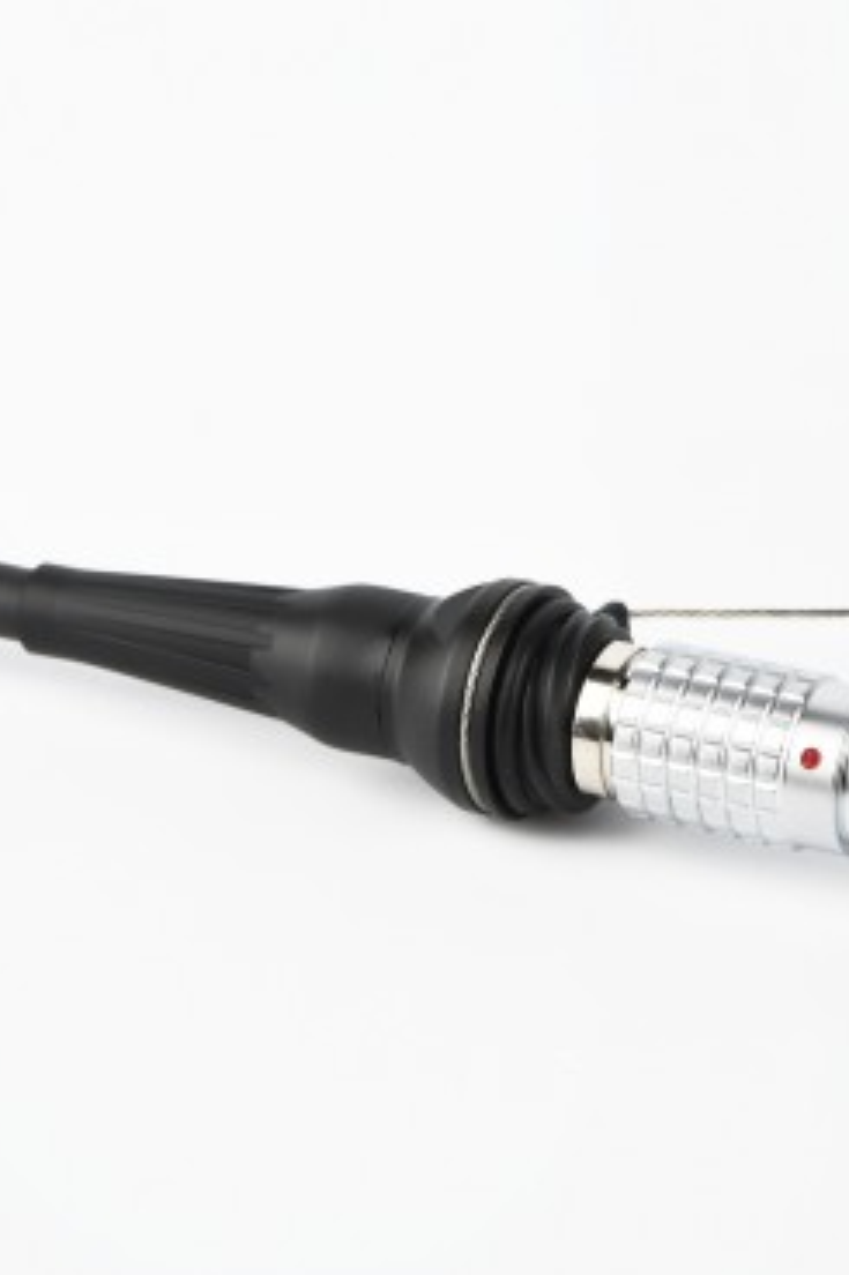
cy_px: 676
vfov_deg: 9.6
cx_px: 998
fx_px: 7577
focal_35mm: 214
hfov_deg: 6.4
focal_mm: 82
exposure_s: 1/125
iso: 100
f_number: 13
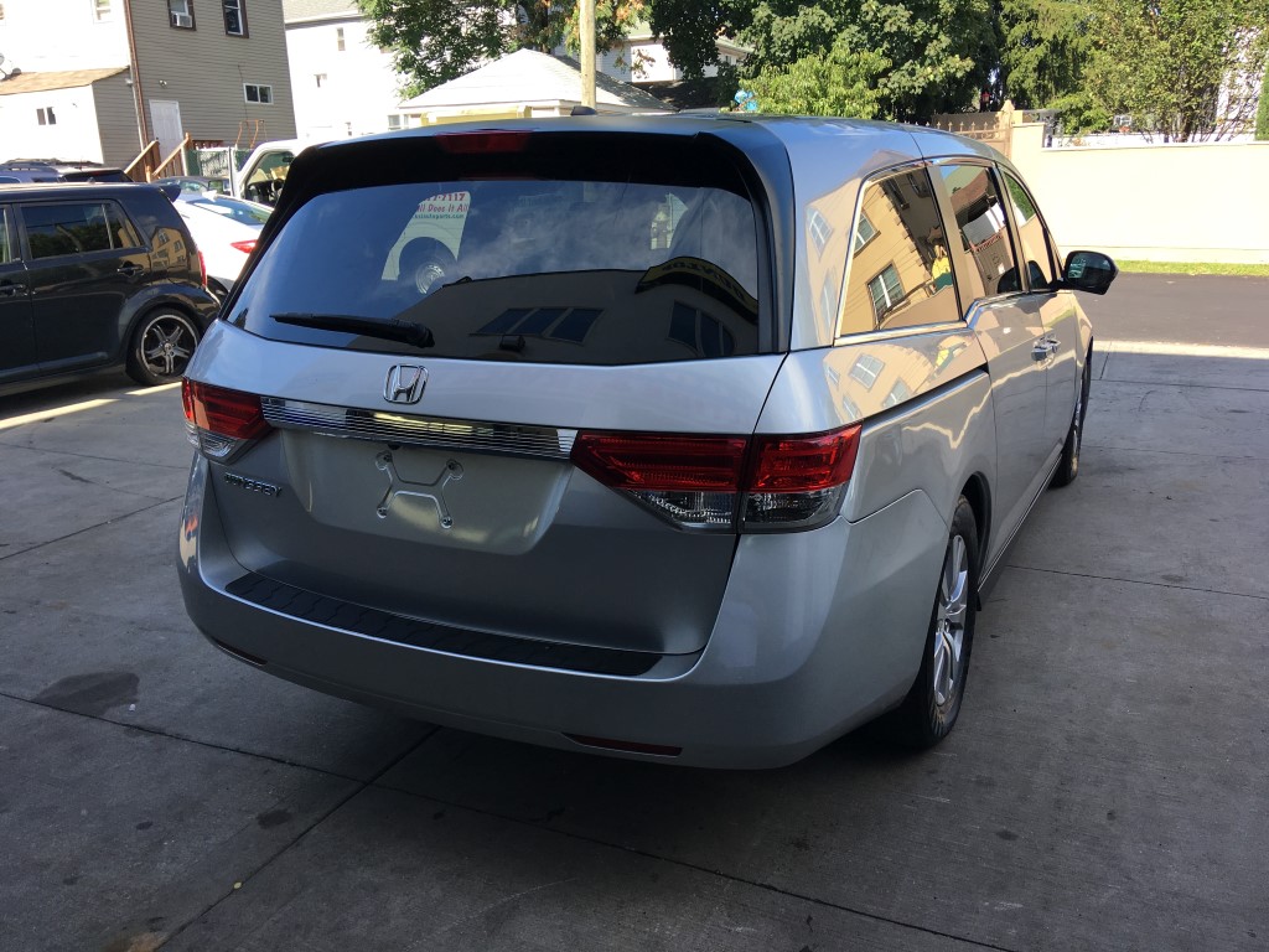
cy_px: 476
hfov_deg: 61.7
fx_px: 1063
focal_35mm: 29
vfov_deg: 48.2
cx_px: 634
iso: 25
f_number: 2.2
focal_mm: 4.15
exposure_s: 1/396
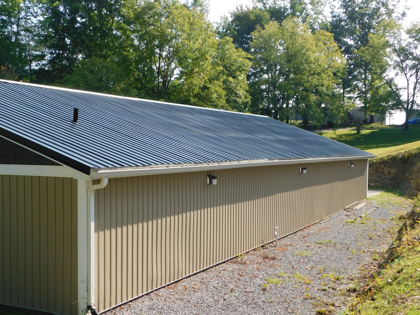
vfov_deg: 31.5
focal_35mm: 46
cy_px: 177
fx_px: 558
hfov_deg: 41.2
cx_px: 211
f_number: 3.6
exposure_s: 1/500
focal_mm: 7.1
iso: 125
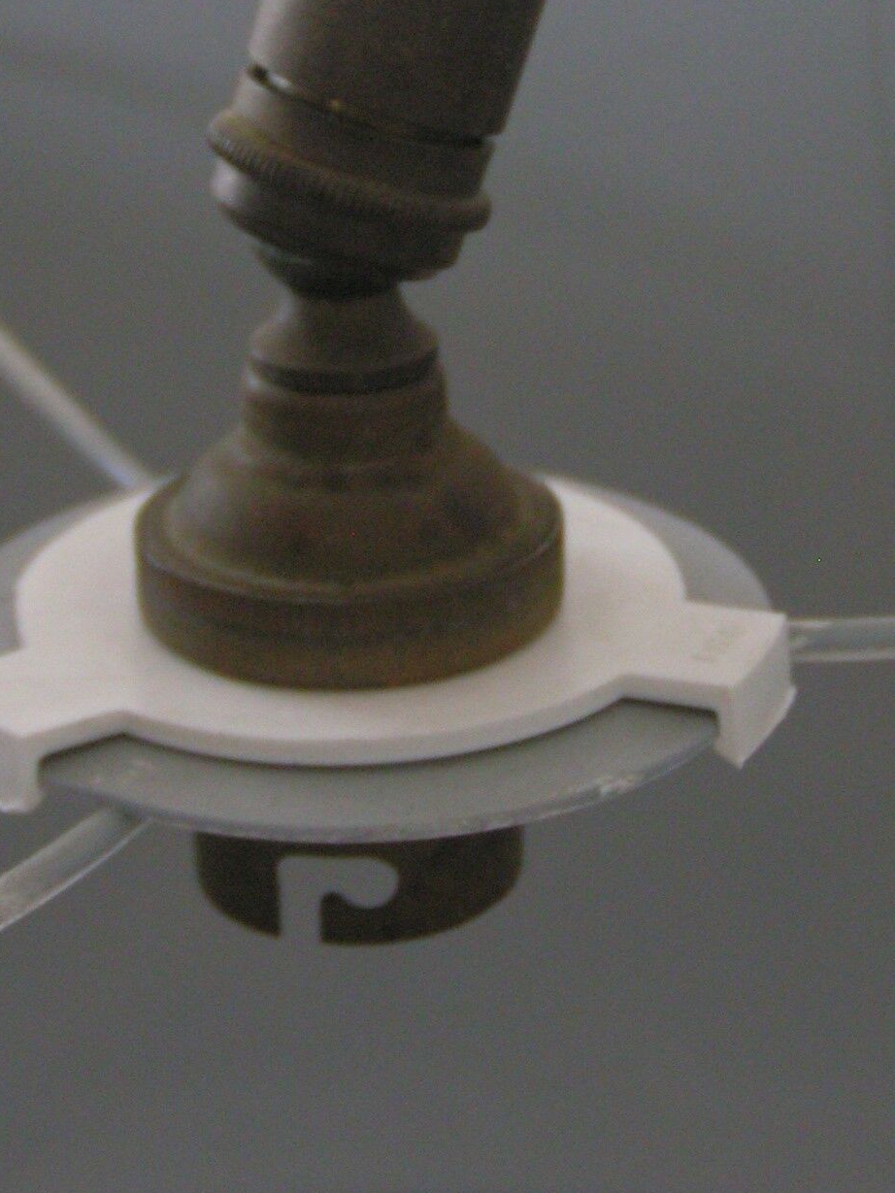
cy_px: 242
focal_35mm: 105
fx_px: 3619
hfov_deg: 14.1
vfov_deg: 18.5
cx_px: 432
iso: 200
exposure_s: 1/40
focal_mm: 9.7
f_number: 3.2
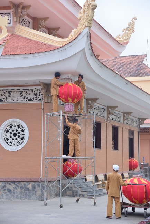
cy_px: 112
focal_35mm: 78
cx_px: 75
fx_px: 487
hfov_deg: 17.5
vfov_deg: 26.0
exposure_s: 1/125
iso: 200
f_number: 6.3
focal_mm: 78
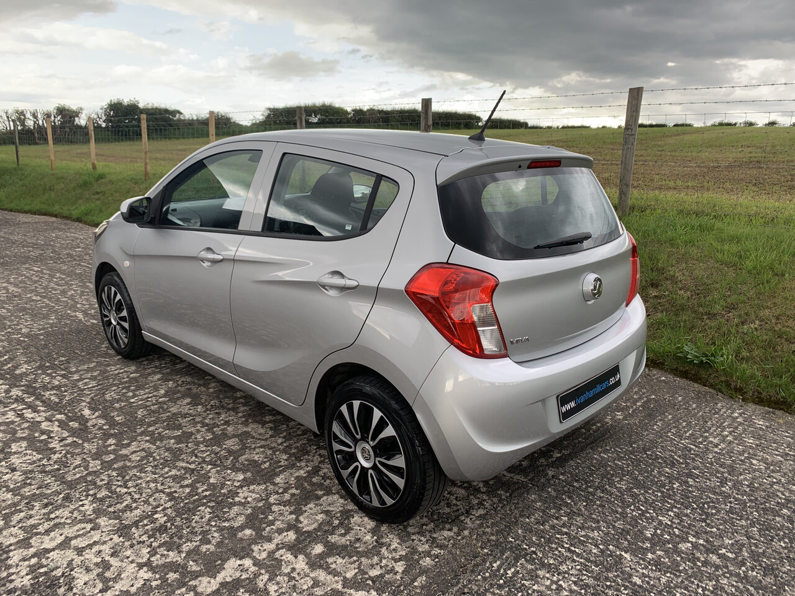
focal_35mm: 26
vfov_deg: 53.1
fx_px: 597
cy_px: 298
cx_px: 398
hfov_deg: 67.3
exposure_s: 1/212
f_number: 1.8
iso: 25
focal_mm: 4.25
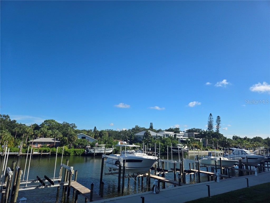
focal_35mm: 23
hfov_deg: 73.9
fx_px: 179
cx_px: 135
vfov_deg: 58.9
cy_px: 102
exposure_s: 1/1894
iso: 25
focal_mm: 5.4
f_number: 1.8
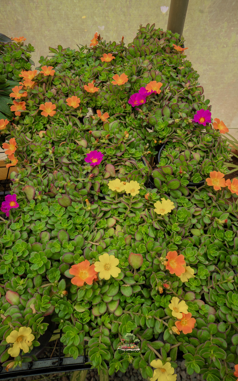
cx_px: 129
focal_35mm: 25
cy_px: 193
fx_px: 259
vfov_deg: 72.5
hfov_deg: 49.2
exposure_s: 1/200
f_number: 9
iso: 640
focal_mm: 16
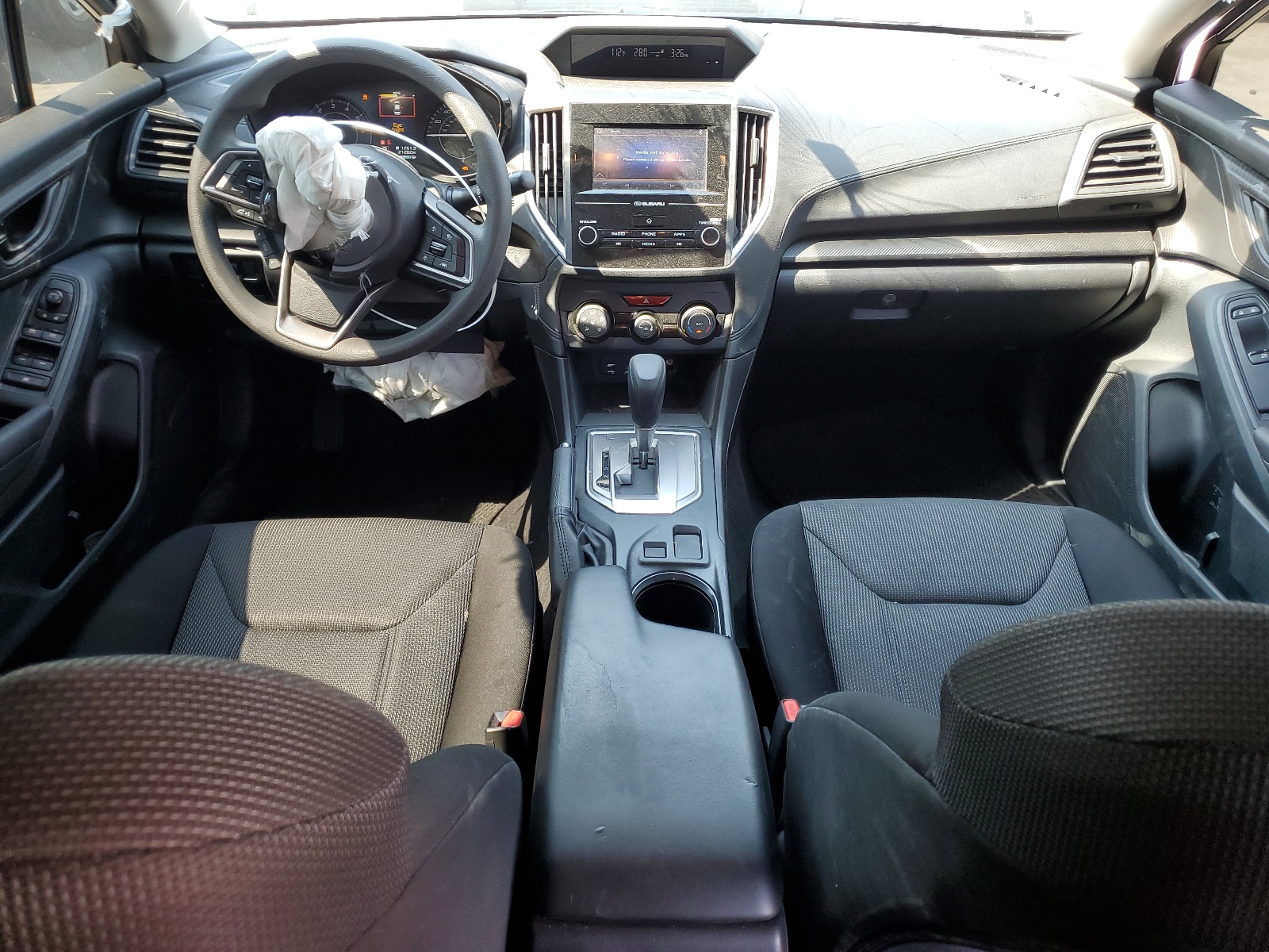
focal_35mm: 26
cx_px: 634
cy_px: 476
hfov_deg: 67.3
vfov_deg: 53.1
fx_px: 953
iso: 60
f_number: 1.5
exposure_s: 1/120
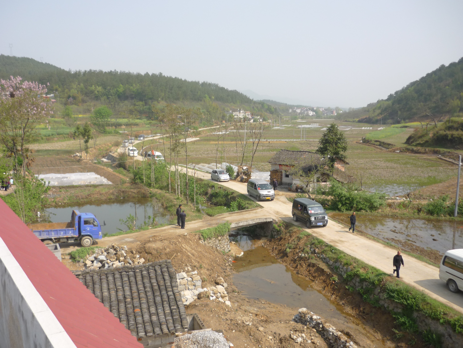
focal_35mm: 33
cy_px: 174
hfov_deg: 55.4
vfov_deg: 42.9
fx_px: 441
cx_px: 232
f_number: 8
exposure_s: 1/125
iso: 100
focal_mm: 5.5
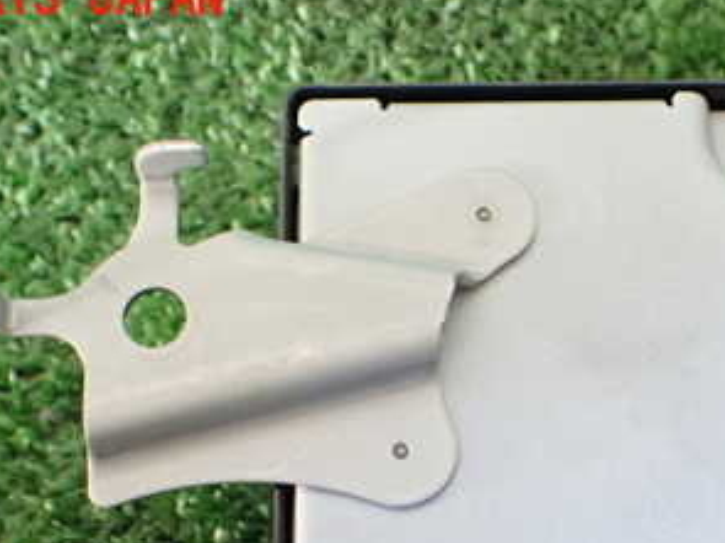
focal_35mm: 61
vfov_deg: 23.2
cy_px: 521
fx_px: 1277
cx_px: 514
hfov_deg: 31.3
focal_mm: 5.4
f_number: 2.3
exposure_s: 1/80
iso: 800
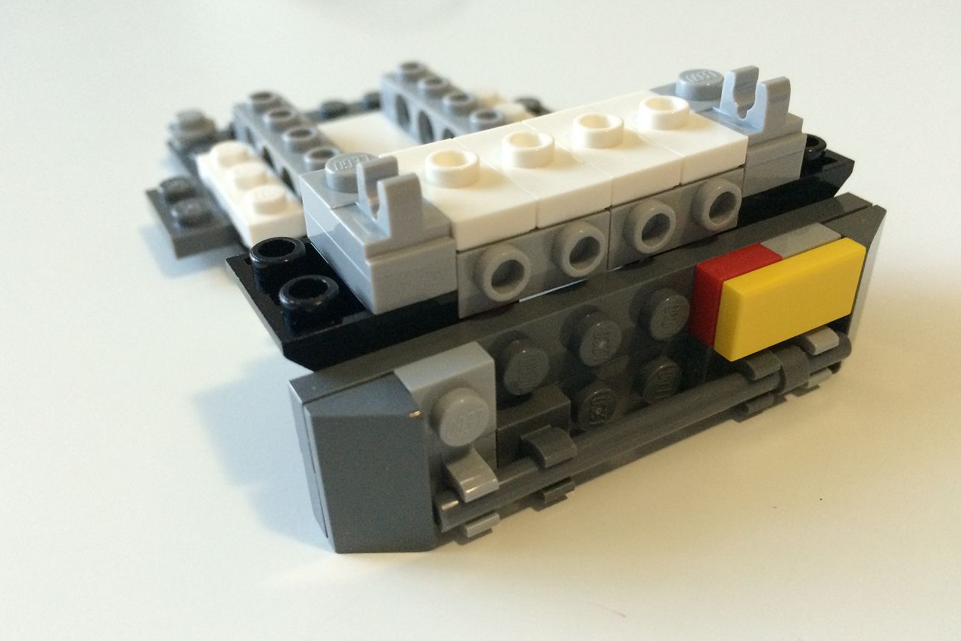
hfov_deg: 60.3
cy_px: 336
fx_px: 828
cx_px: 473
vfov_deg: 42.3
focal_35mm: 31
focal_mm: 4.15
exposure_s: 1/30
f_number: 2.2
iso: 200
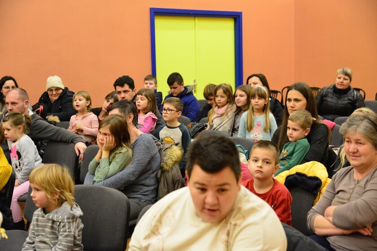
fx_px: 576
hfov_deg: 36.2
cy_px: 126
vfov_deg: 24.6
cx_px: 188
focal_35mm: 55
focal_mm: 55
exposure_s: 1/125
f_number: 4
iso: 6400
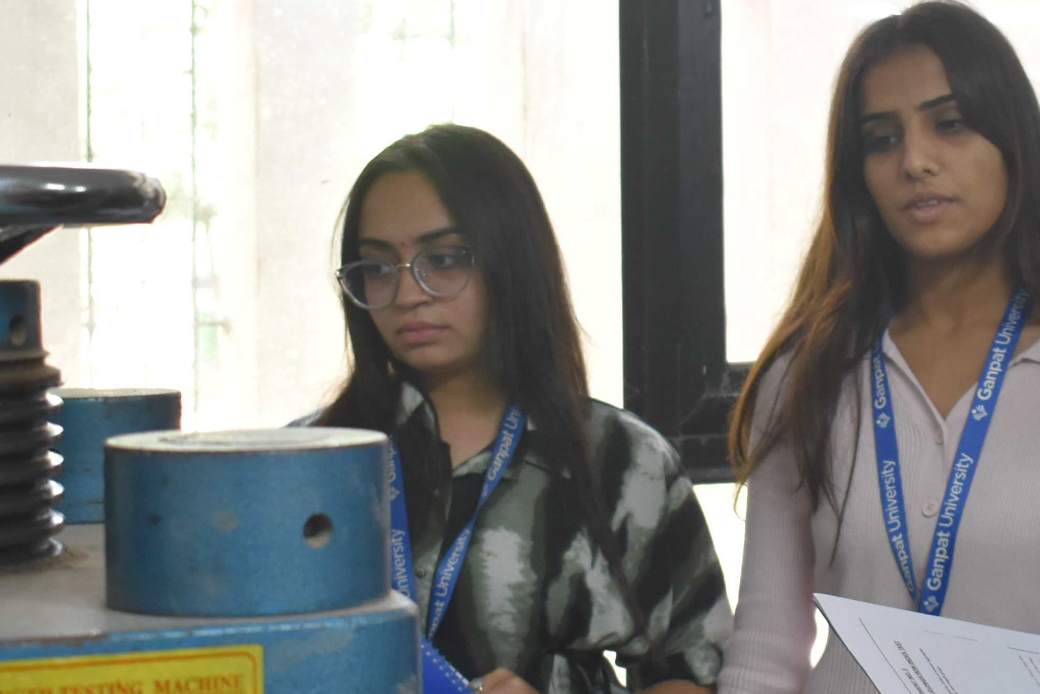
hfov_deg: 22.0
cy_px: 357
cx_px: 835
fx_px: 2633
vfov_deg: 15.0
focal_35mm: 91
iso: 1250
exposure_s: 1/60
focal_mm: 27
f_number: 5
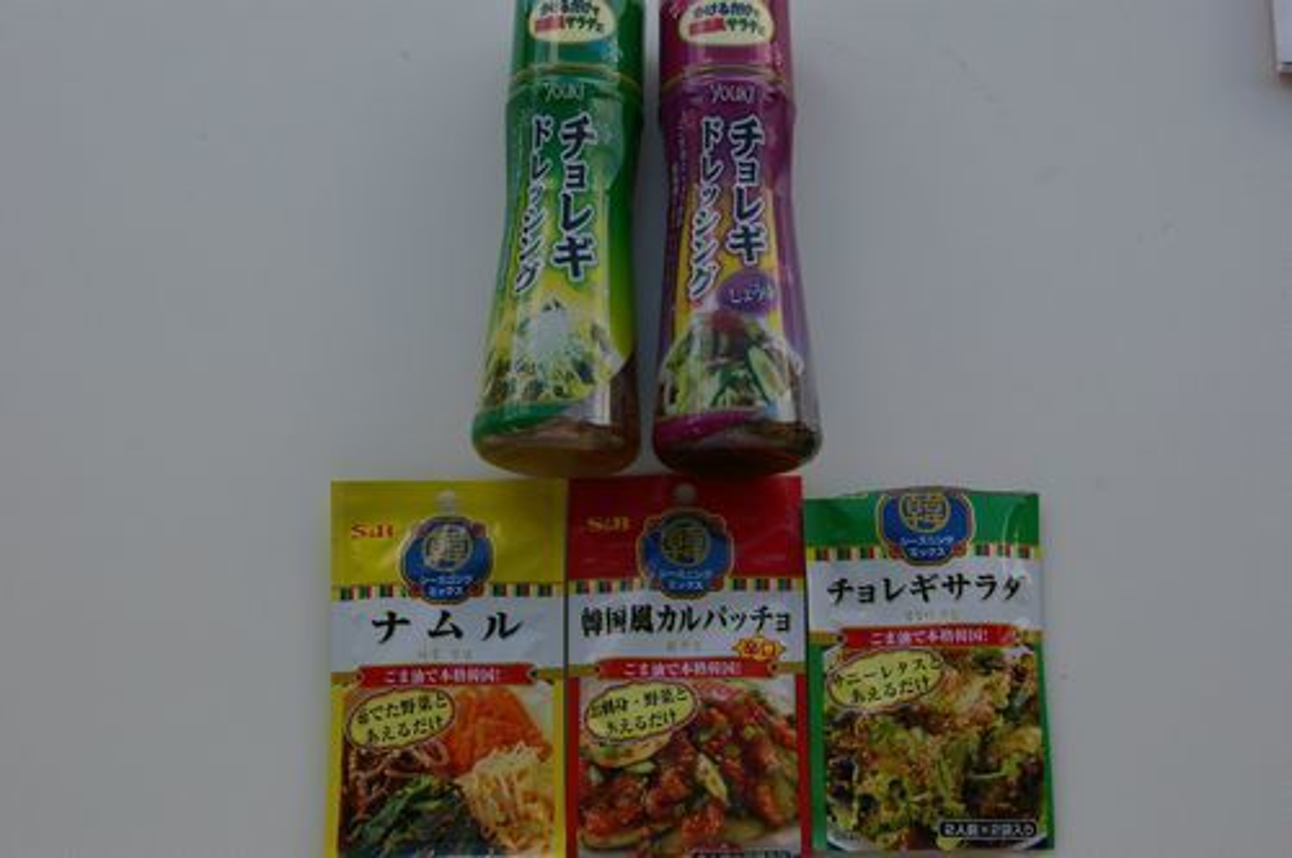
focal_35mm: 46
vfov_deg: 28.9
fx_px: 1667
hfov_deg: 42.4
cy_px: 429
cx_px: 646
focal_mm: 31
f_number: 8
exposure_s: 1/125
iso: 200
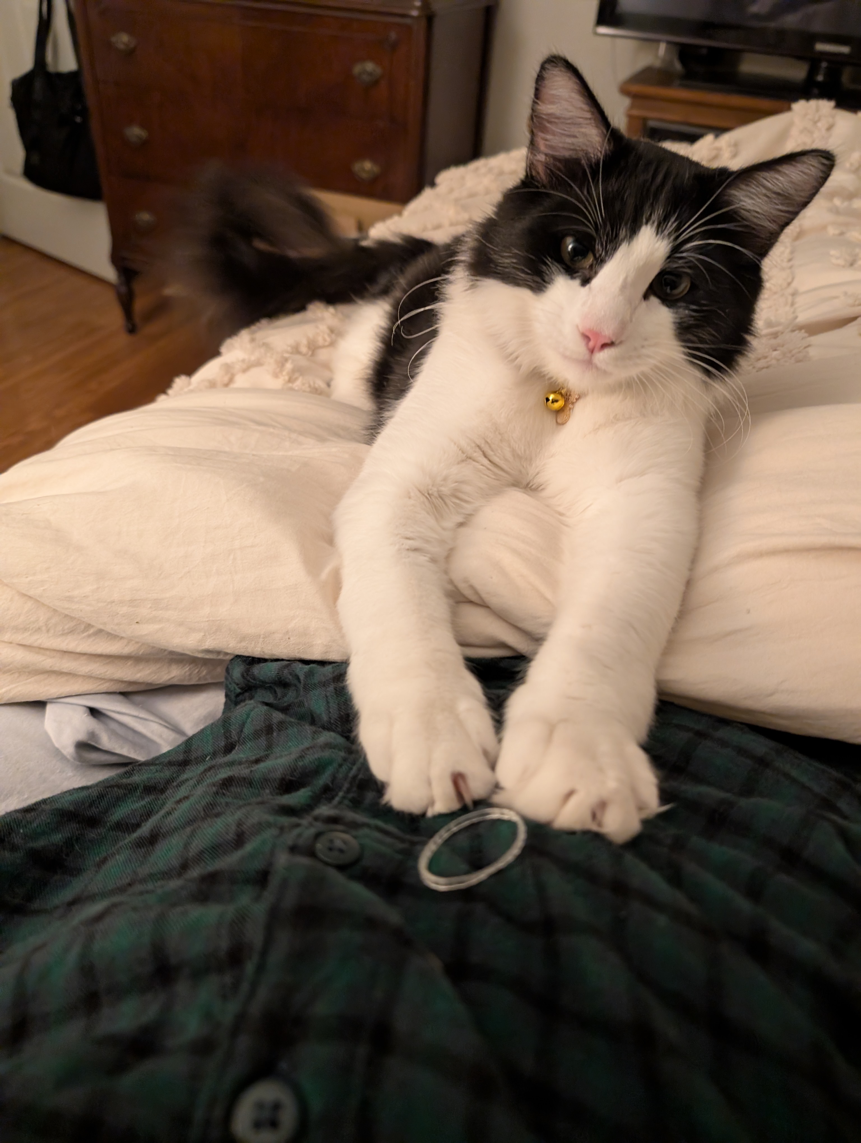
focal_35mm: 24
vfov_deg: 71.5
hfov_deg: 56.9
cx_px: 430
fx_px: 794
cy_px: 572
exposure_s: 1/40
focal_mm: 6.9
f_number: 1.68
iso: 908
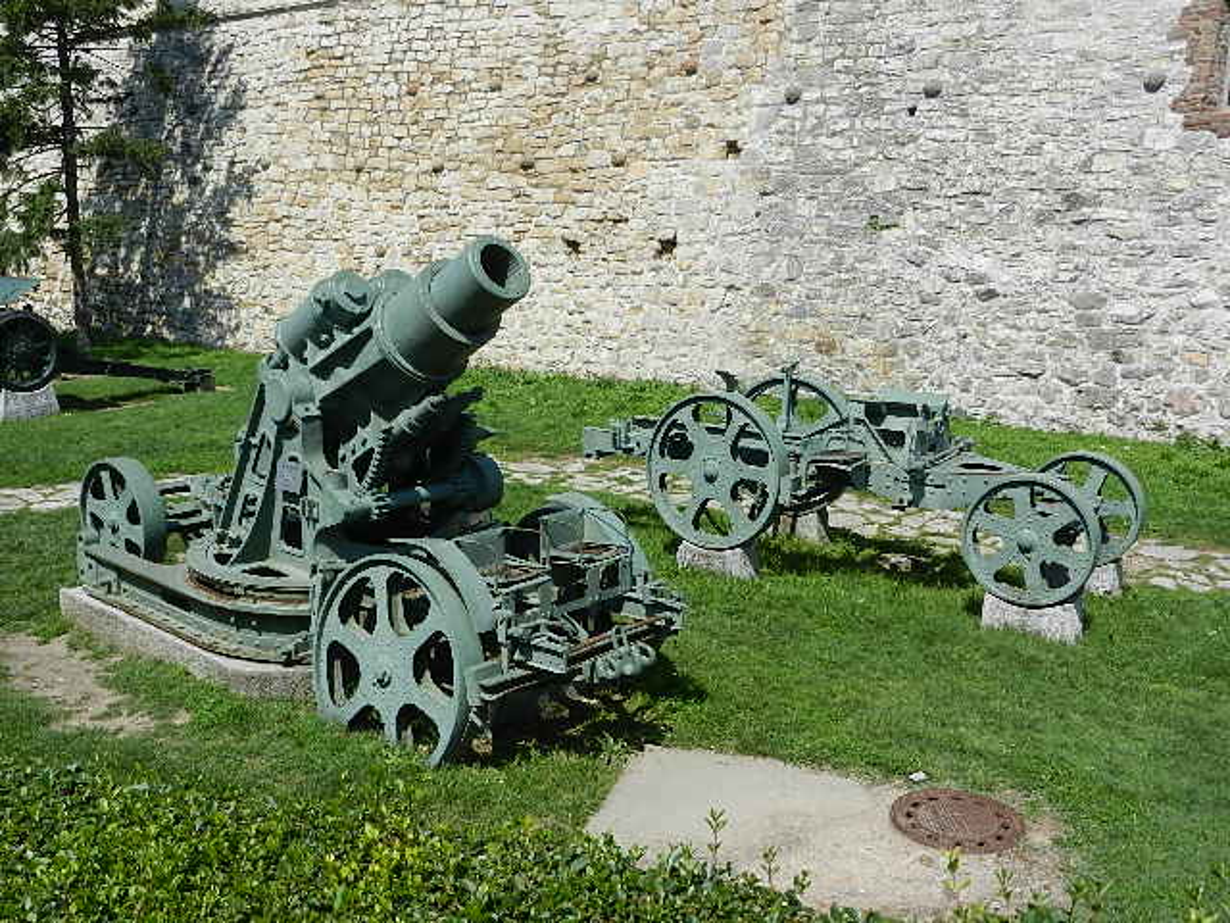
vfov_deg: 42.9
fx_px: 1173
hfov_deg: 55.4
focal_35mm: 33
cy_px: 462
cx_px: 615
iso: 160
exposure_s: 1/1600
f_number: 3.8
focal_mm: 5.9
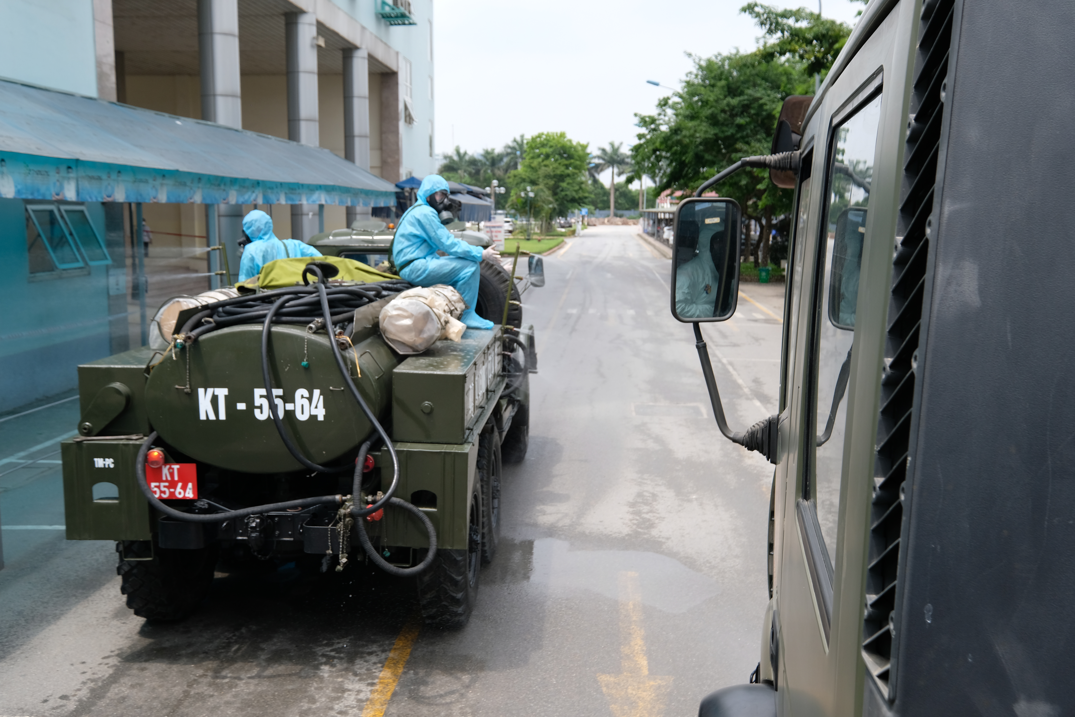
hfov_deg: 53.1
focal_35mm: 36
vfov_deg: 36.9
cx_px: 538
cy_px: 358
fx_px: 1075
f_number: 6.4
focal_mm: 24
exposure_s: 1/500
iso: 320
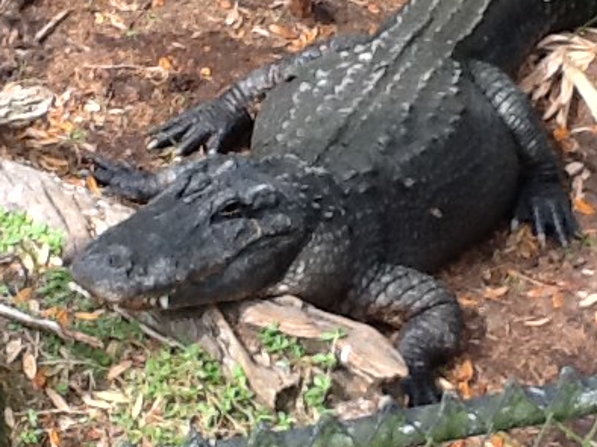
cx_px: 345
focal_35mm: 78
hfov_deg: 25.0
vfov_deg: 18.9
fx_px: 1344
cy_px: 203
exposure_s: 1/225
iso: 64
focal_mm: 2.03
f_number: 2.4
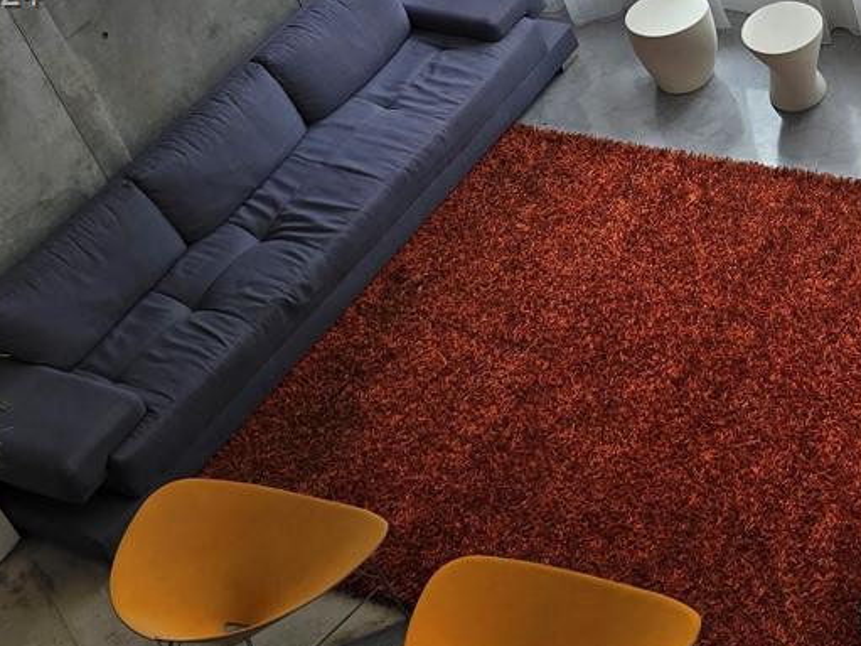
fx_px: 1790
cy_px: -3
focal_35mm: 72
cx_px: 849
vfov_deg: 19.8
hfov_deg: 25.8
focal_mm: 6.3
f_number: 1.7
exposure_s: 1/120
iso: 25
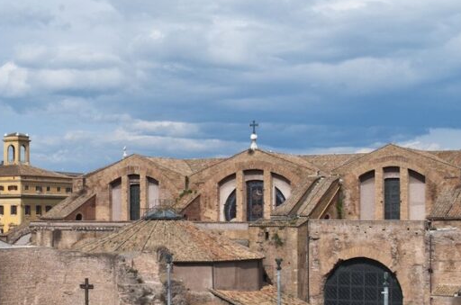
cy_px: 200
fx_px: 920
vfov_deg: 18.8
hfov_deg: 28.0
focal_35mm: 72
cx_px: 176
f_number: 16
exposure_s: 1/200
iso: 200
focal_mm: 24
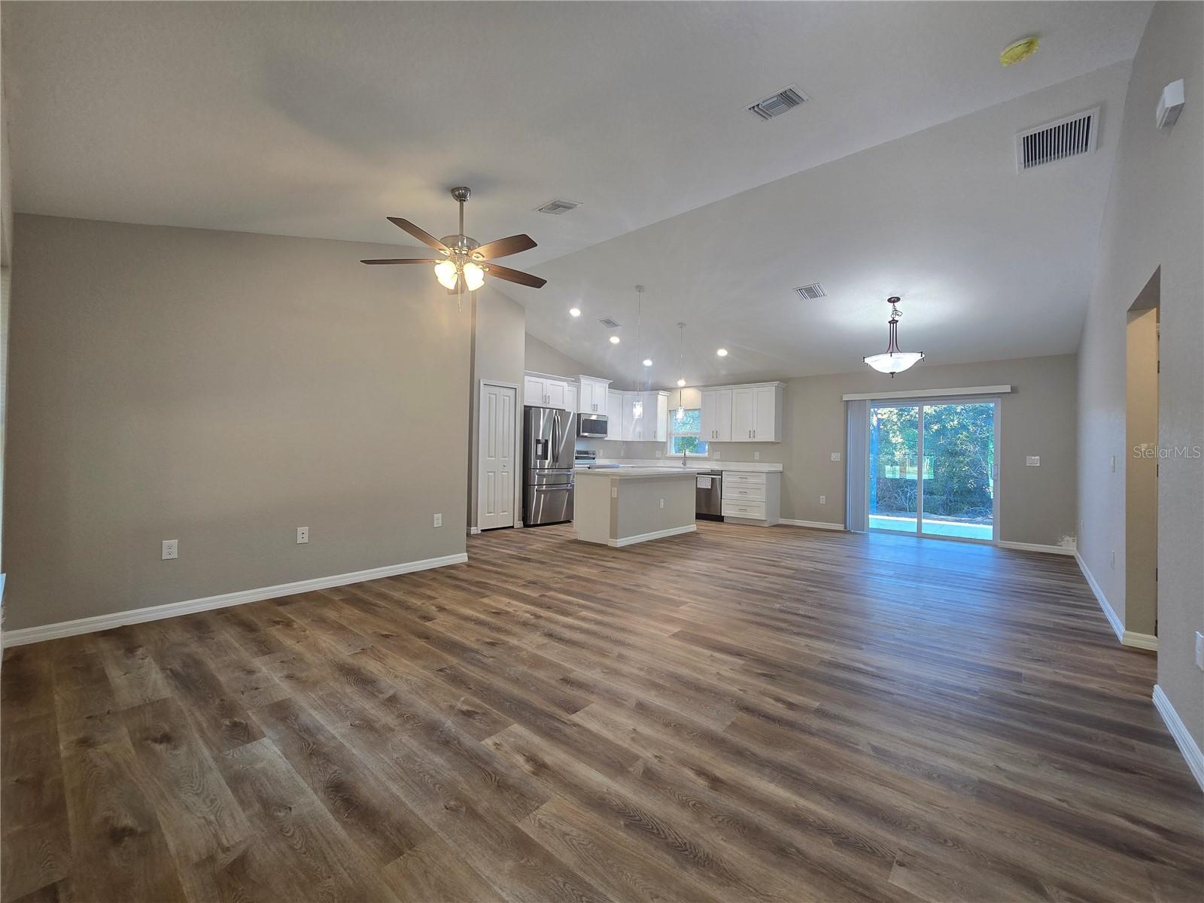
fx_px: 452
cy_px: 452
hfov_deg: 106.2
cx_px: 602
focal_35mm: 13
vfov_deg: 89.9
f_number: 2.2
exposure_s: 1/60
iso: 100
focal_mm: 2.2
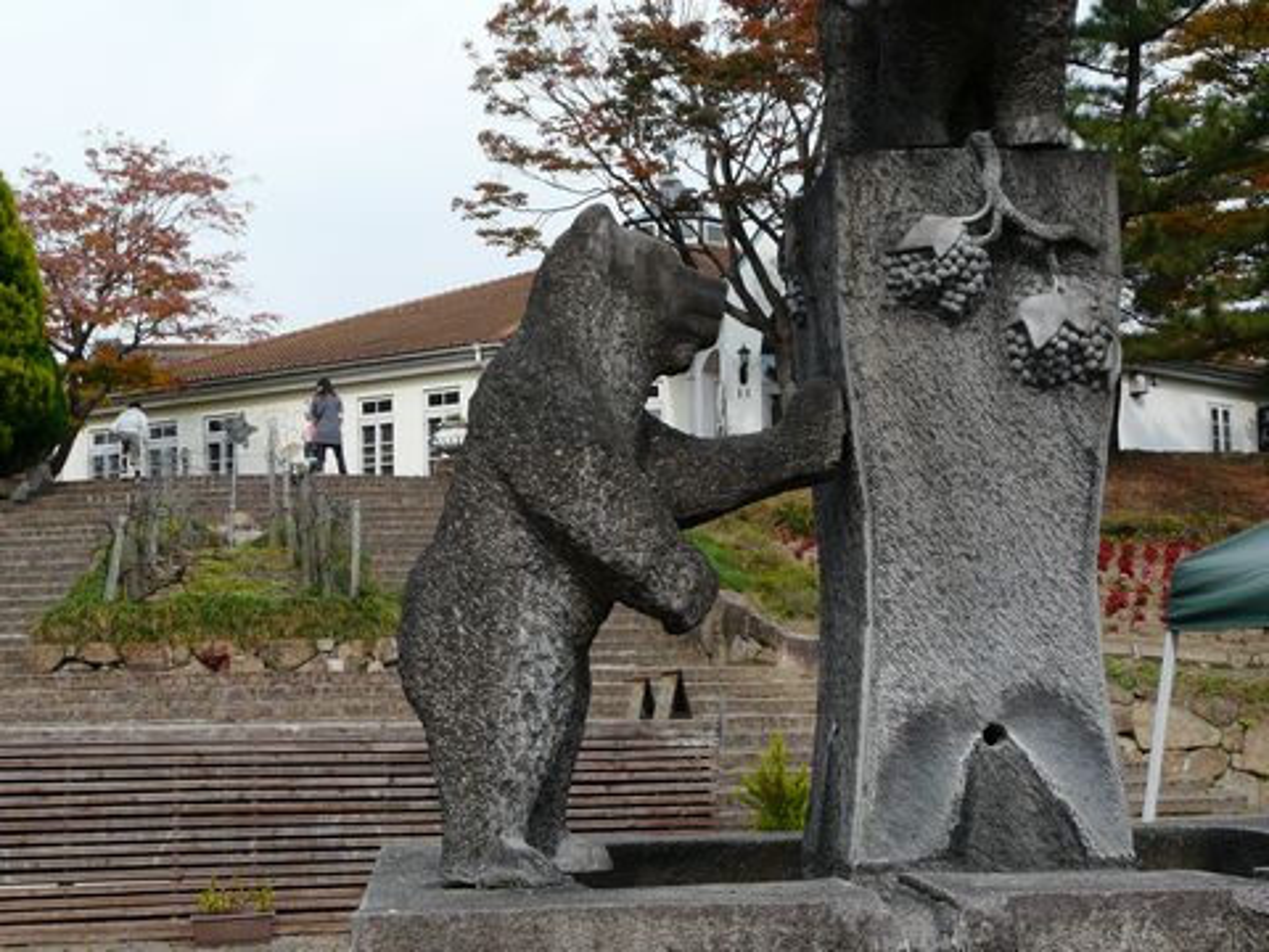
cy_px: 476
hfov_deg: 32.7
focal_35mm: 59
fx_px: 2163
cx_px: 634
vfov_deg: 24.8
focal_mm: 7.5
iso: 100
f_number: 5.6
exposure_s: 1/250
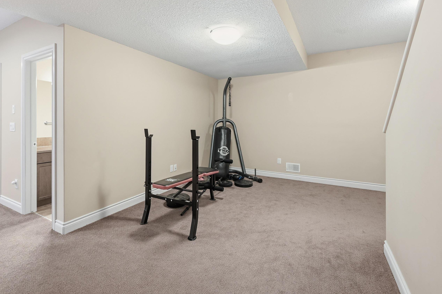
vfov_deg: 69.8
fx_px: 209
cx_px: 212
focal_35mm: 17
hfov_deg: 93.3
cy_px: 121
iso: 100
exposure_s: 1/3.33
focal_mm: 14
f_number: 8
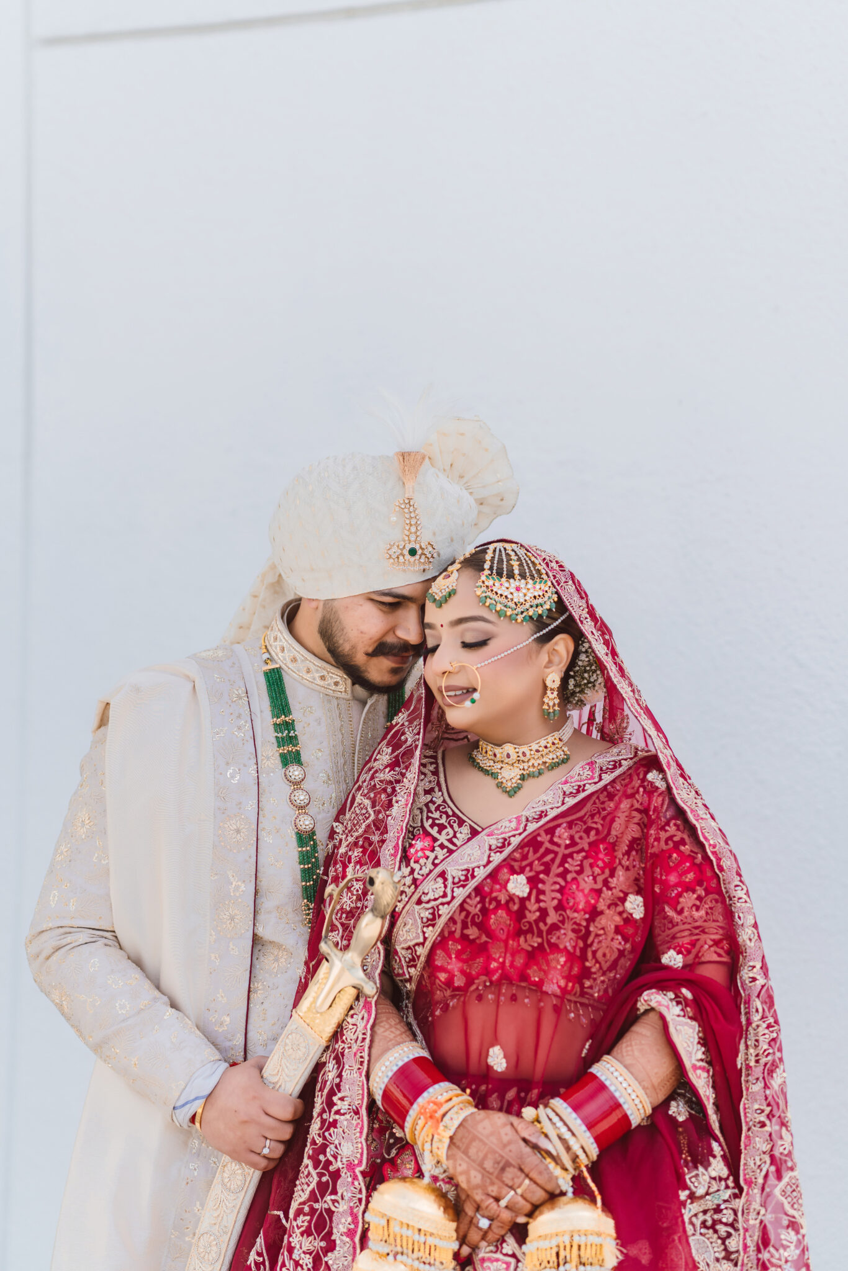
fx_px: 3002
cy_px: 636
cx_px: 424
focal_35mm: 85
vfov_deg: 23.9
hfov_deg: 16.1
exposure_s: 1/1250
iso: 100
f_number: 2
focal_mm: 85
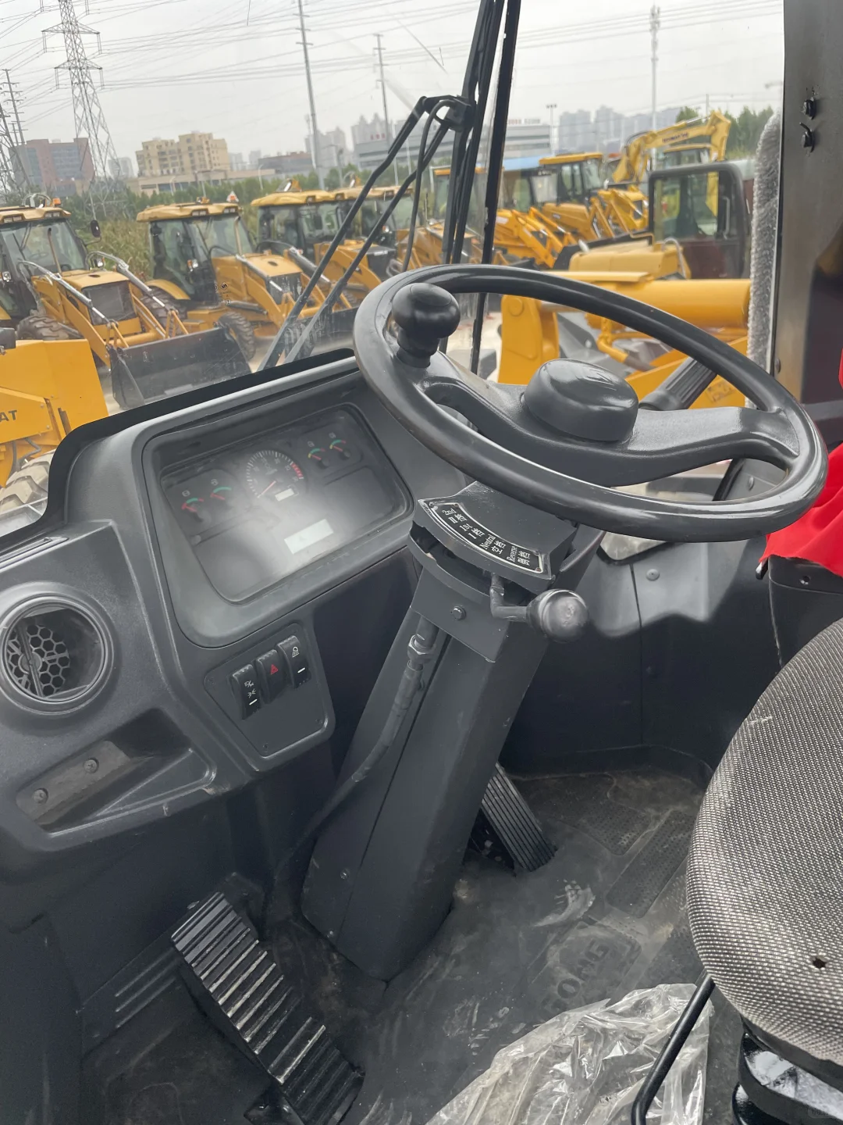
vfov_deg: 67.3
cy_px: 562
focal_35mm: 26
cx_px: 422
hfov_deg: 53.1
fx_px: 844
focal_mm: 4.2
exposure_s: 1/121
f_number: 1.6
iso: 100
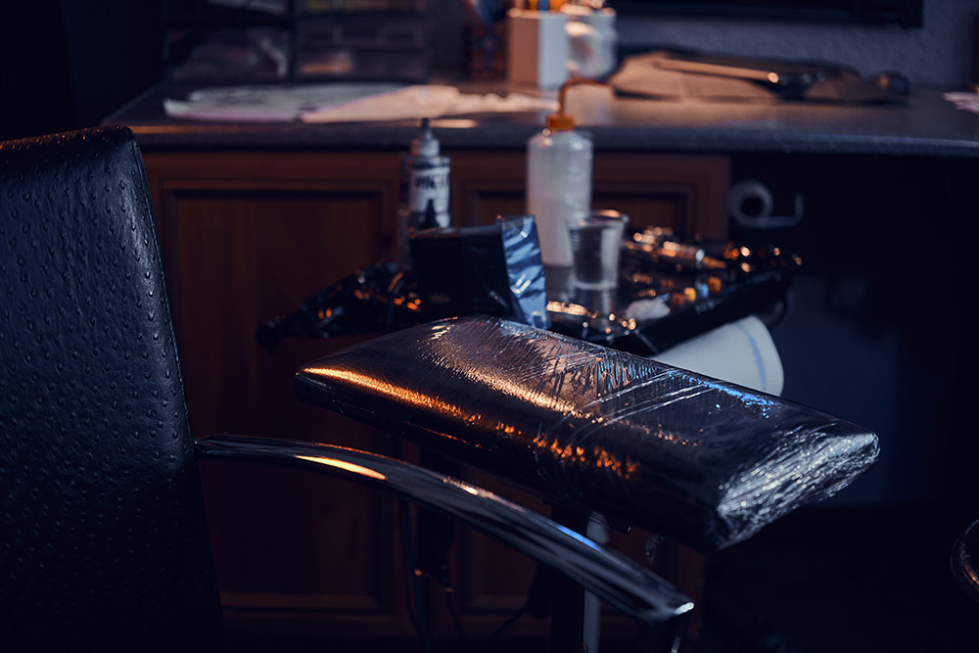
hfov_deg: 37.5
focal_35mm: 53
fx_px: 1441
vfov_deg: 25.5
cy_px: 326
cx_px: 490
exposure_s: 1/125
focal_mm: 35
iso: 250
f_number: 2
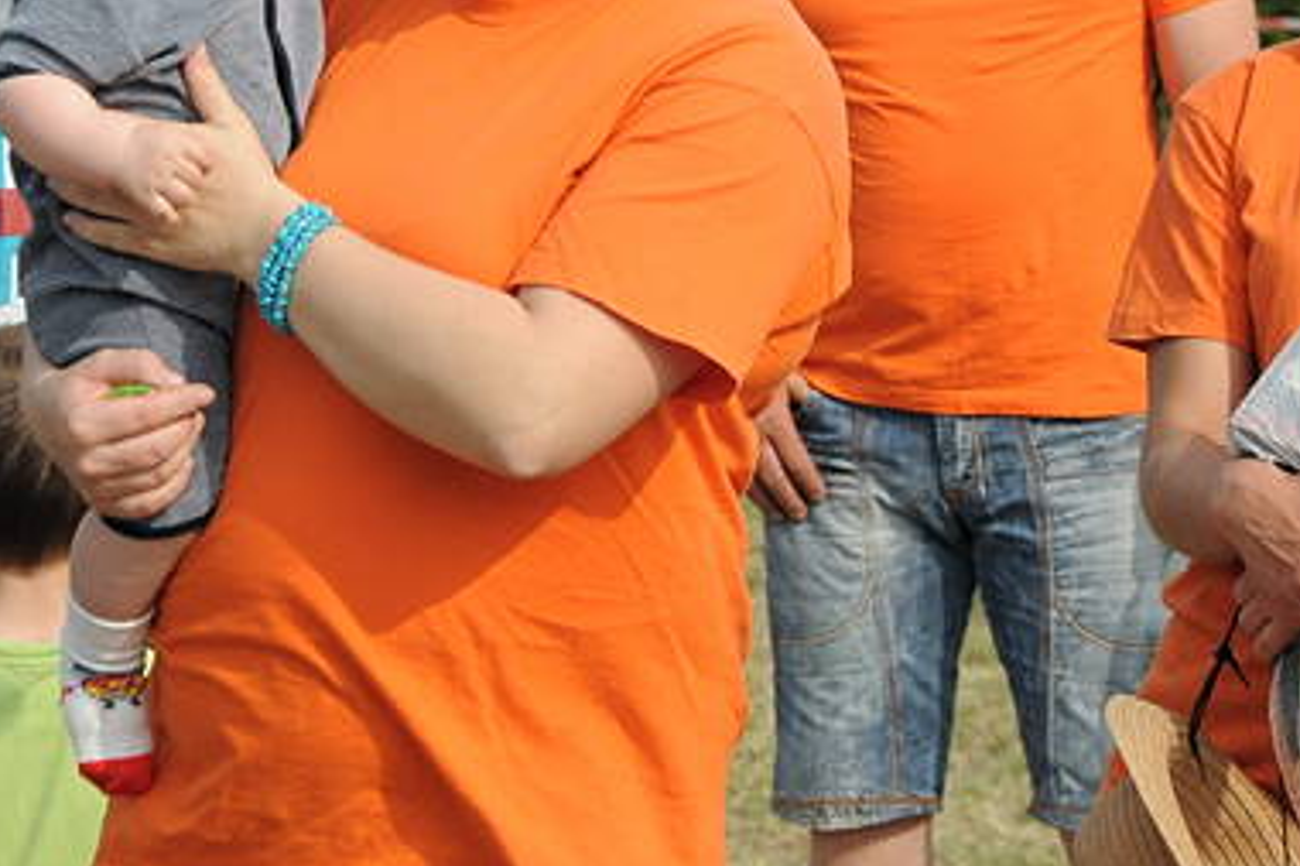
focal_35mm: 352
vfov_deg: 3.9
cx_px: 400
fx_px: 12709
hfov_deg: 5.9
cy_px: 115
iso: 800
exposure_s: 1/1250
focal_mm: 105
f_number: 9
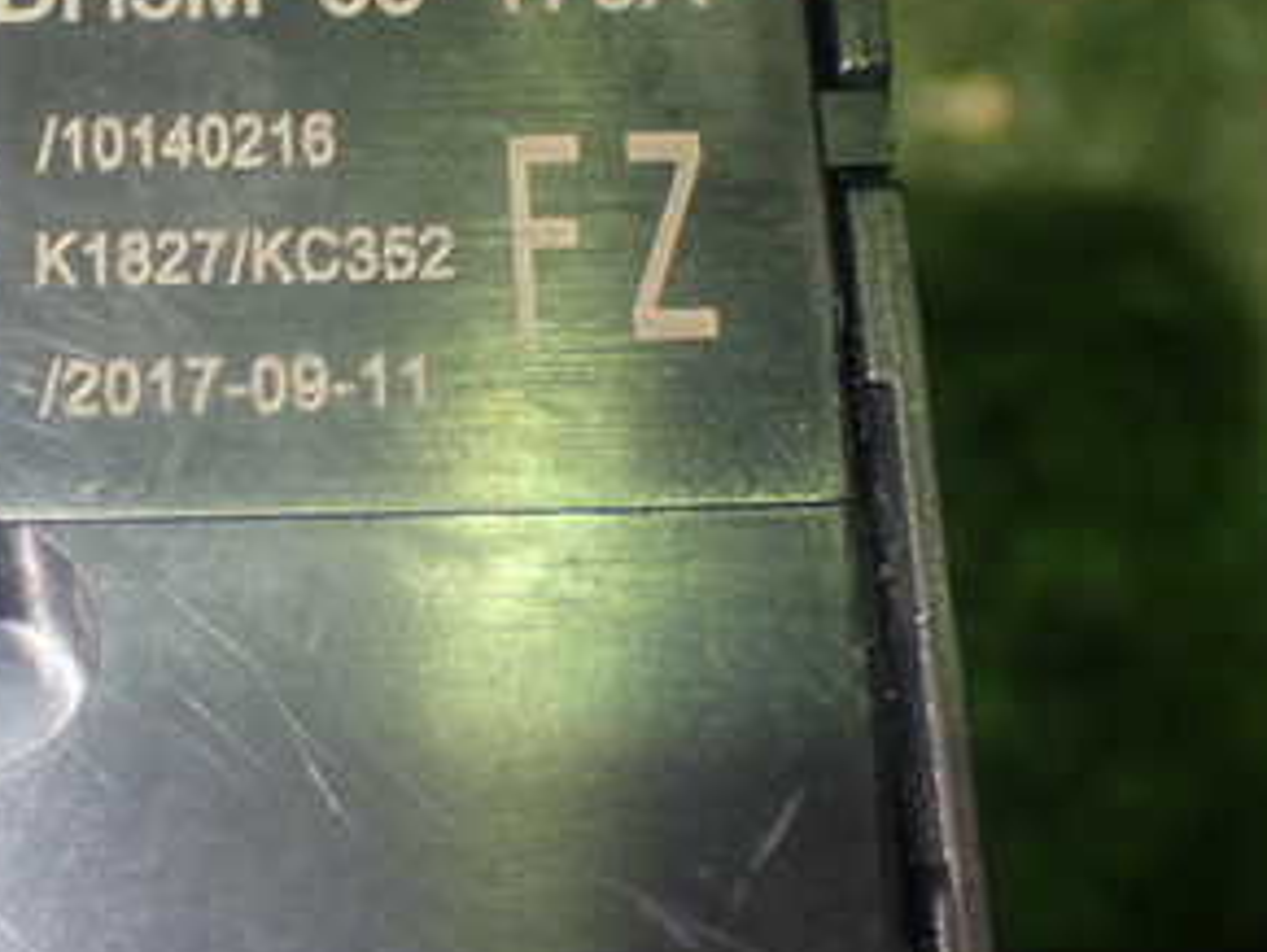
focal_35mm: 91
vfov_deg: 16.1
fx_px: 3334
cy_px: 183
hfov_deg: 21.1
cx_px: 122
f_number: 2.9
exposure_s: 1/40
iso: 400
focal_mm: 7.84
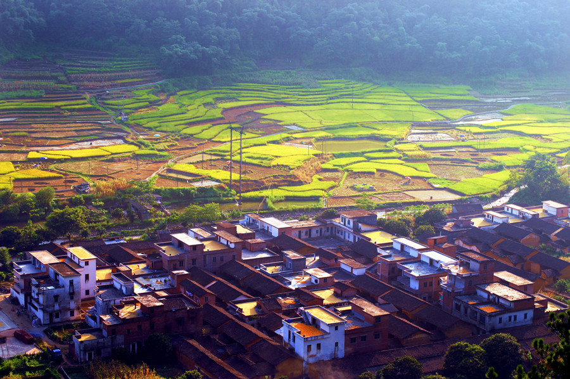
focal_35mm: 82
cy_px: 190
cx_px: 285
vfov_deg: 16.5
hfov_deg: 24.6
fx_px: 1305
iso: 100
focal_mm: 55
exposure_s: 1/125
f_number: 8
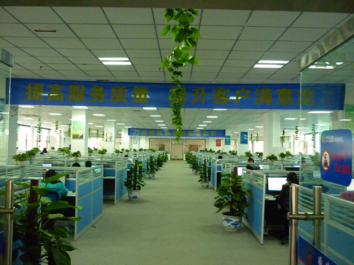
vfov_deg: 42.9
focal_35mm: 33
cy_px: 132
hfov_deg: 55.4
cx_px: 177
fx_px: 337
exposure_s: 1/25
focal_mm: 5.5
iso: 800
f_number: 2.8
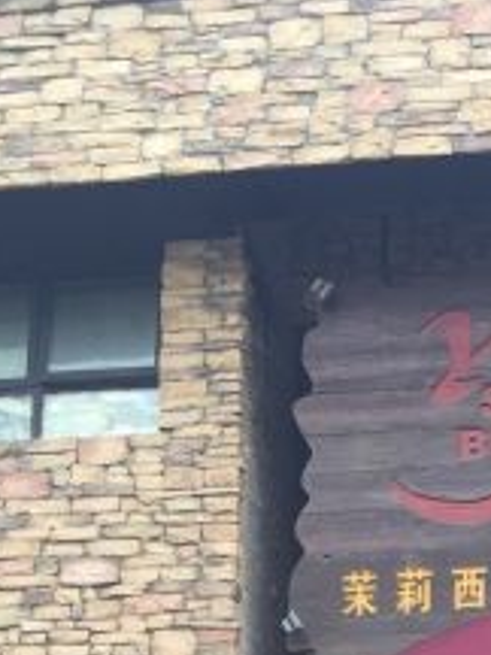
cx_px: 635
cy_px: 1010
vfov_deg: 18.3
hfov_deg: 15.0
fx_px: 1778
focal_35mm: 94
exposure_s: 1/186
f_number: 2.2
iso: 32
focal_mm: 4.15
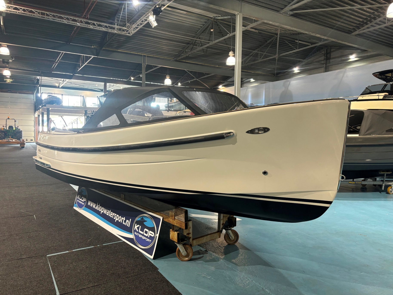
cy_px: 148
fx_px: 295
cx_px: 196
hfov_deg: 67.3
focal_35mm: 26
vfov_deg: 53.1
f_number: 1.6
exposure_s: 1/50
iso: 160
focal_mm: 5.96
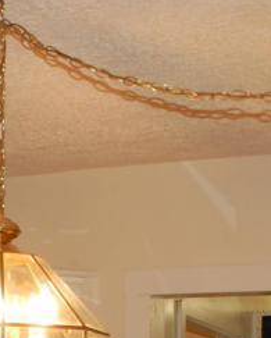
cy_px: 533
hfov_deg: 10.4
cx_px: -56
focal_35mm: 147
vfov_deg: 12.4
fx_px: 1471
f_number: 3.8
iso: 400
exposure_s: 1/60
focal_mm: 22
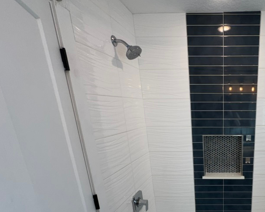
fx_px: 180
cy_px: 156
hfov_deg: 64.2
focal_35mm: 23
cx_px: 222
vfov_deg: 58.1
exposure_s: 1/120
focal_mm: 2.22
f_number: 2.2
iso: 64
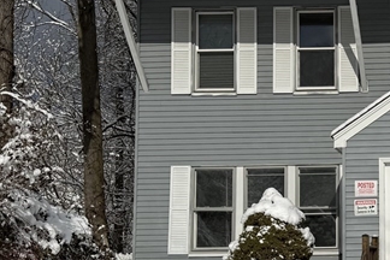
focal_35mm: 79
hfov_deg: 23.7
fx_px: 856
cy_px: 187
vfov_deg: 17.2
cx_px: 453
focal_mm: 6.76
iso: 64
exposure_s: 1/17544
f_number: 1.78
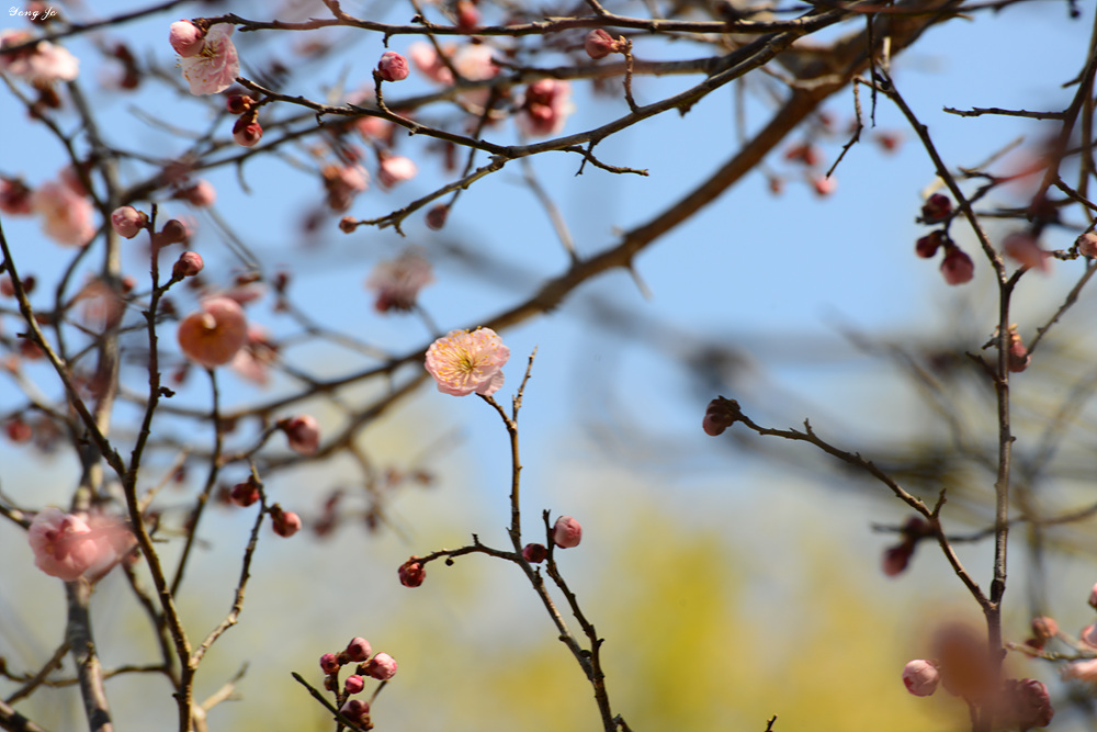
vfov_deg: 4.6
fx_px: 9142
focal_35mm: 300
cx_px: 548
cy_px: 366
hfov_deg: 6.9
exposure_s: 1/160
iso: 200
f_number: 10
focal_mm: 300
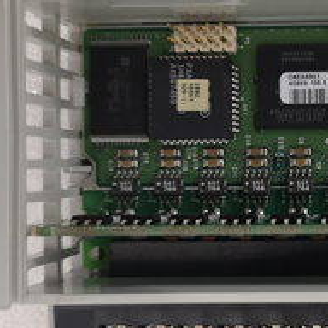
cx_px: 350
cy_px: 170
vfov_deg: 27.7
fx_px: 665
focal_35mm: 62
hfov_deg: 25.9
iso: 320
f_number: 1.8
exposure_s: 1/25
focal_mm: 3.95
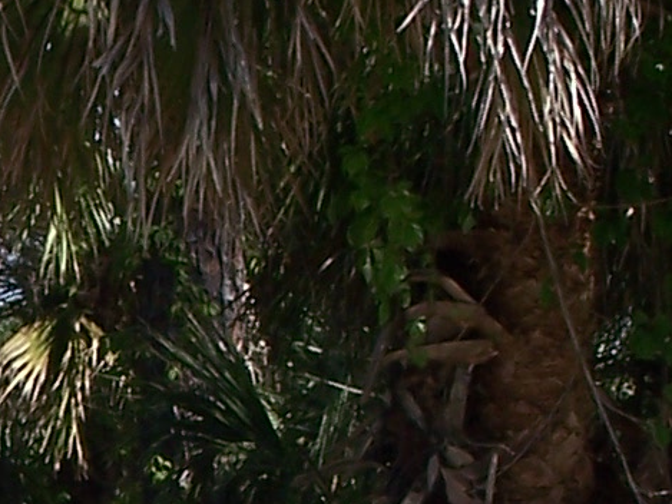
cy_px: 796
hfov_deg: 5.5
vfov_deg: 4.2
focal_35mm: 355
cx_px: -701
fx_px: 6893
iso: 64
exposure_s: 1/400
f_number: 4.5
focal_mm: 10.7
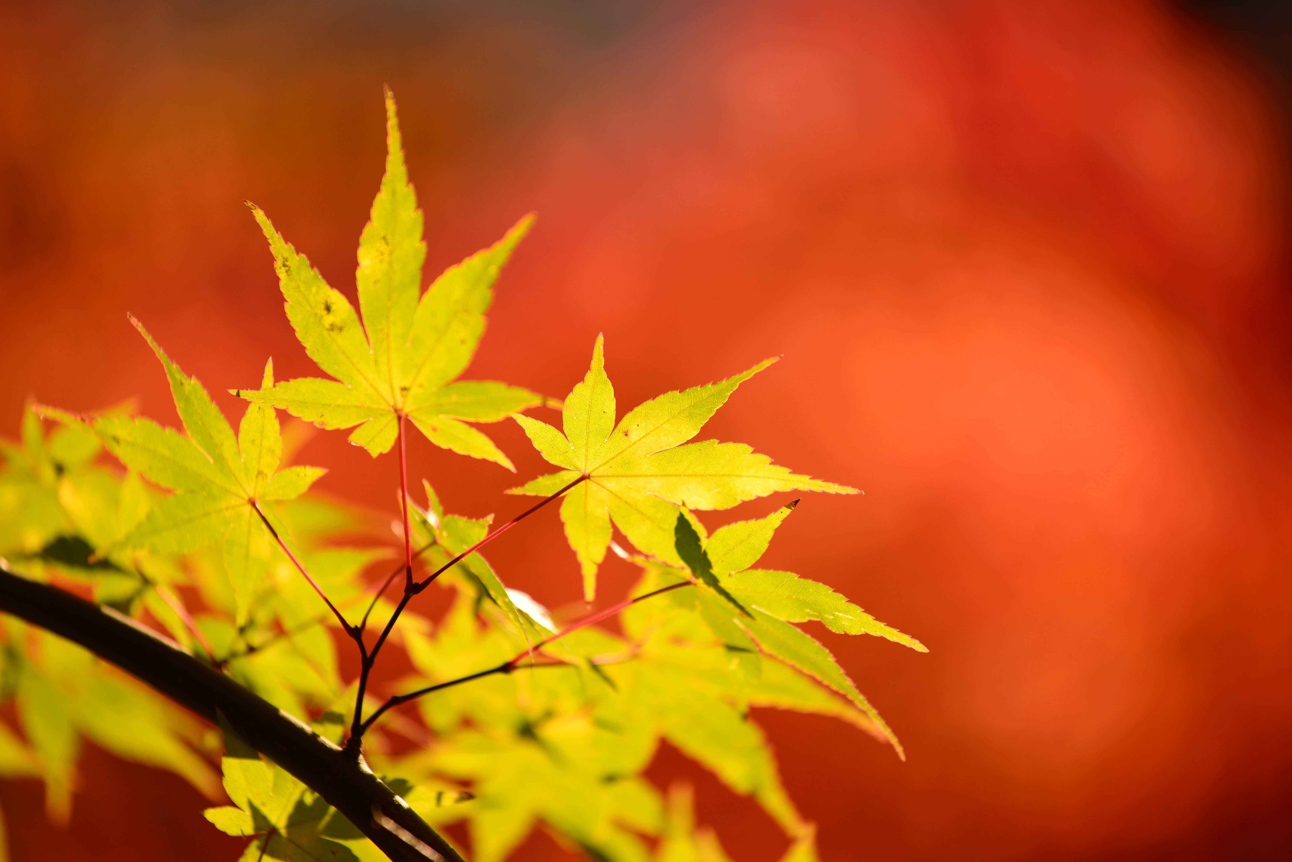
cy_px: 431
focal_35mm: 175
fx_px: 6283
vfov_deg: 7.9
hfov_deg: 11.7
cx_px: 646
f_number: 4
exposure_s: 1/500
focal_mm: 175
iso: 100
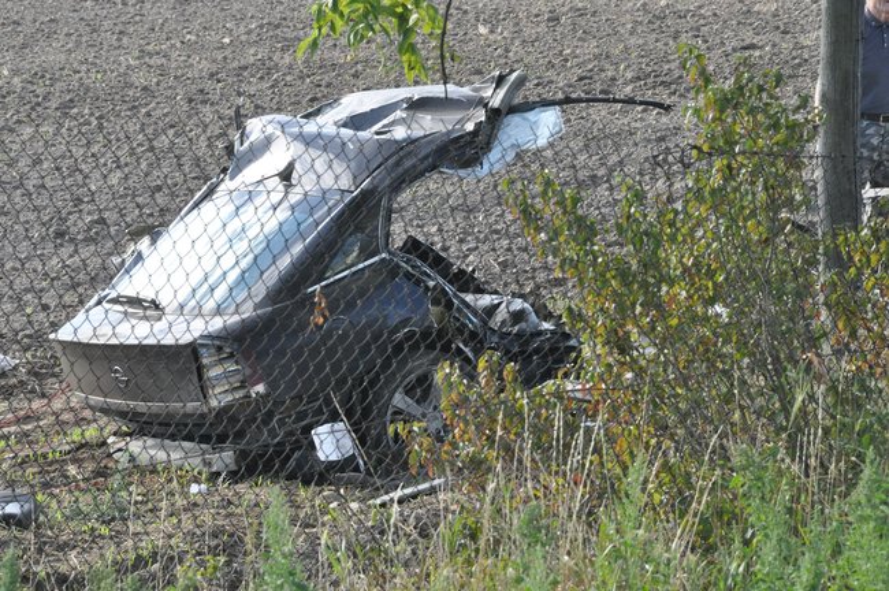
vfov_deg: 4.6
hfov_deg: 6.9
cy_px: 296
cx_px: 444
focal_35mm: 300
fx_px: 7401
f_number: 22
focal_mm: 200
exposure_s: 1/200
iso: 1600
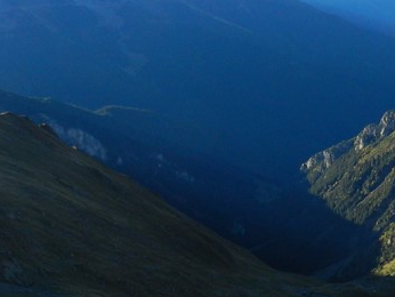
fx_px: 776
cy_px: 201
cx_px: 361
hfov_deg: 27.4
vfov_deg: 21.5
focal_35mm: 68
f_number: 3.4
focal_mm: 4
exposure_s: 1/640
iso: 160
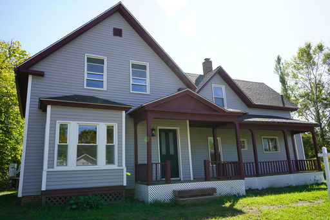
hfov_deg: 65.5
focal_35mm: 28
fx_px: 257
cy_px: 110
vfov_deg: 46.4
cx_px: 165
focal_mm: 28
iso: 100
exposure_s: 1/125
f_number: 8
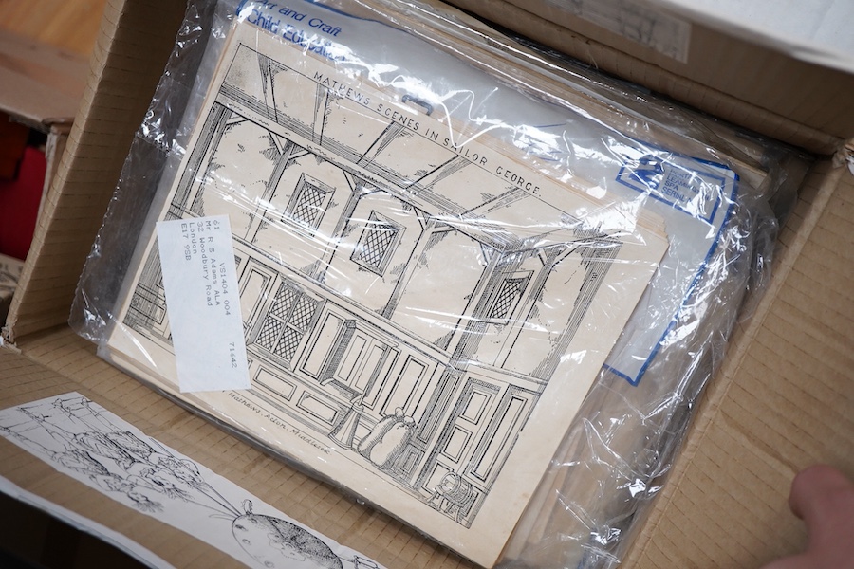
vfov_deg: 29.9
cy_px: 284
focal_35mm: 45
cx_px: 427
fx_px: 1067
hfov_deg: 43.6
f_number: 5.6
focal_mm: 30
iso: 1250
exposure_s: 1/160
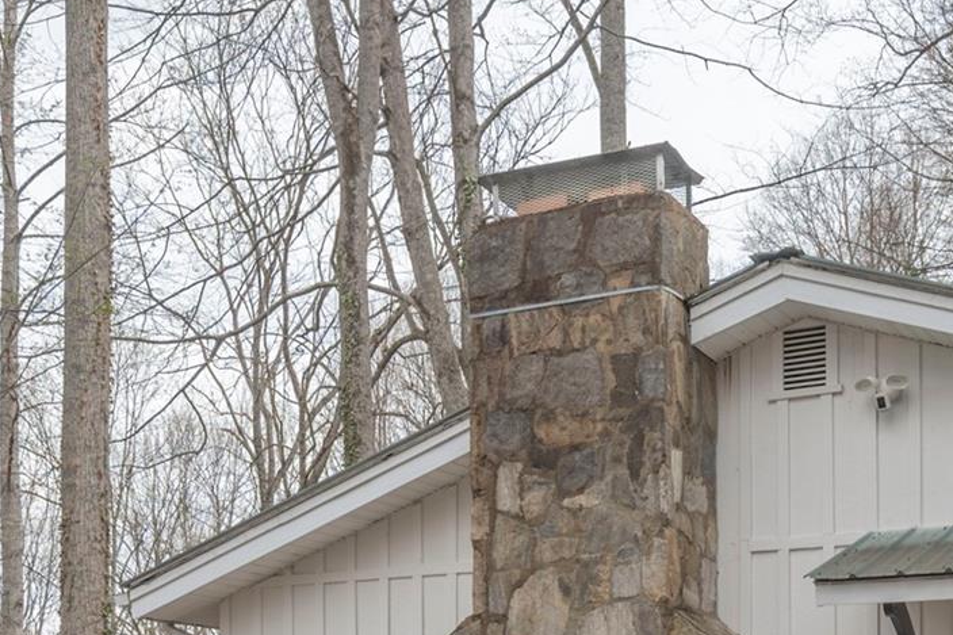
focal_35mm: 64
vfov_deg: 19.7
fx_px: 1694
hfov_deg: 31.1
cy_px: 795
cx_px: 661
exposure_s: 1/400
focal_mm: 22
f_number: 7.1
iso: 50
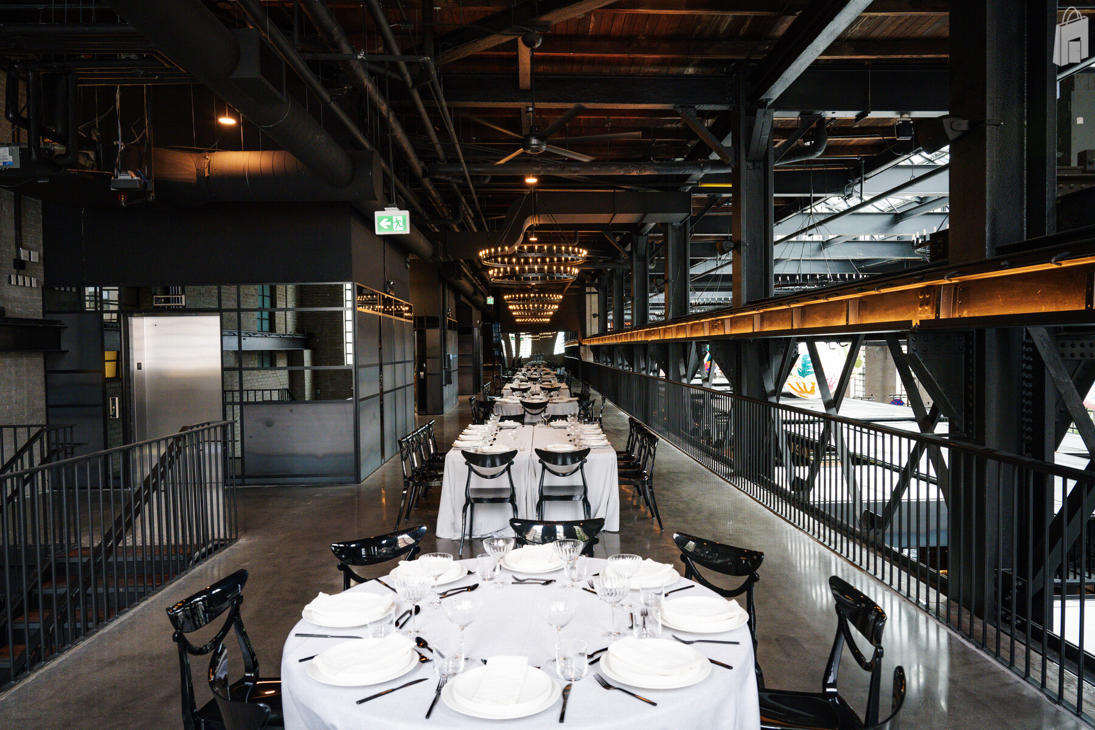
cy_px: 365
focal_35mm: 24
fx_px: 730
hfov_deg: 73.7
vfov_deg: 53.1
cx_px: 548
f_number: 5
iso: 1600
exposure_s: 1/100
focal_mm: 24
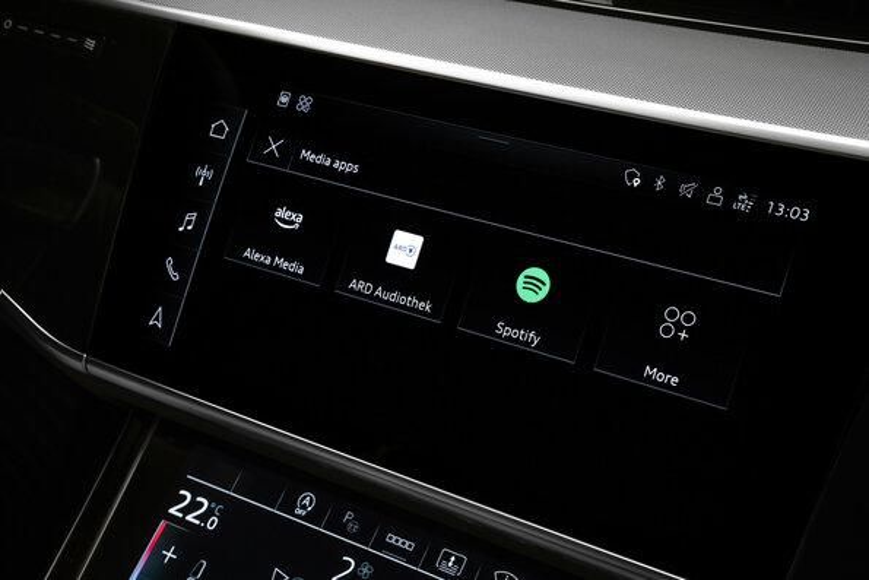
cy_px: 290
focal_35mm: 50
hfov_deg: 39.6
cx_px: 434
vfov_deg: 27.0
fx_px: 1207
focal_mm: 50
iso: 100
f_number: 13
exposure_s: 1/1.25
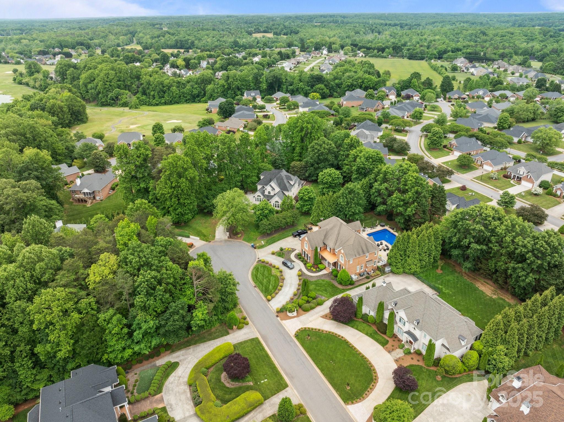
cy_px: 211
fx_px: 391
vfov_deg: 56.8
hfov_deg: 71.6
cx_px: 282
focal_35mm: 24
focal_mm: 12.29
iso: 100
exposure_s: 1/100
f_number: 6.3
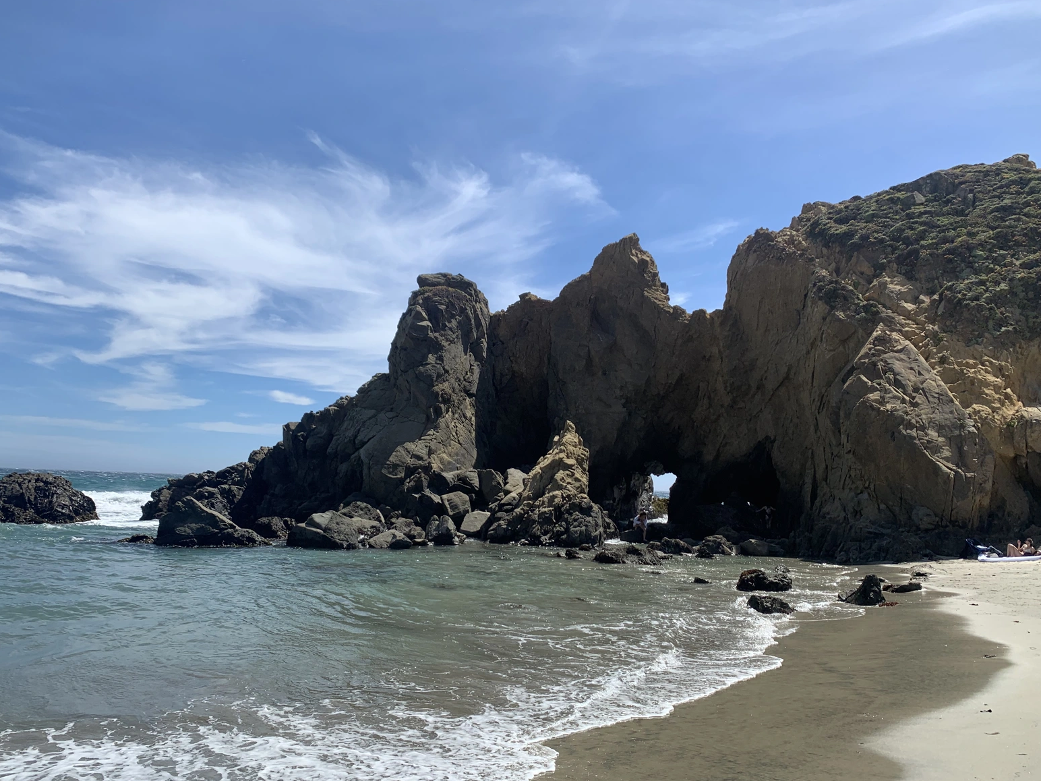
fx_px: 842
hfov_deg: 63.4
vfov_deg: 49.7
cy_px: 383
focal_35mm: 28
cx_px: 517
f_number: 1.8
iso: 25
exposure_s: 1/2833
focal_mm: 4.25
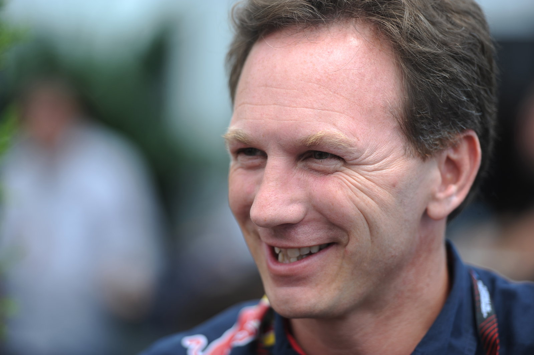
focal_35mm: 200
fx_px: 2965
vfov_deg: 6.9
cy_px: 178
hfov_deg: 10.3
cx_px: 267
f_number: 2.8
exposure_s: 1/500
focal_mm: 200
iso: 100
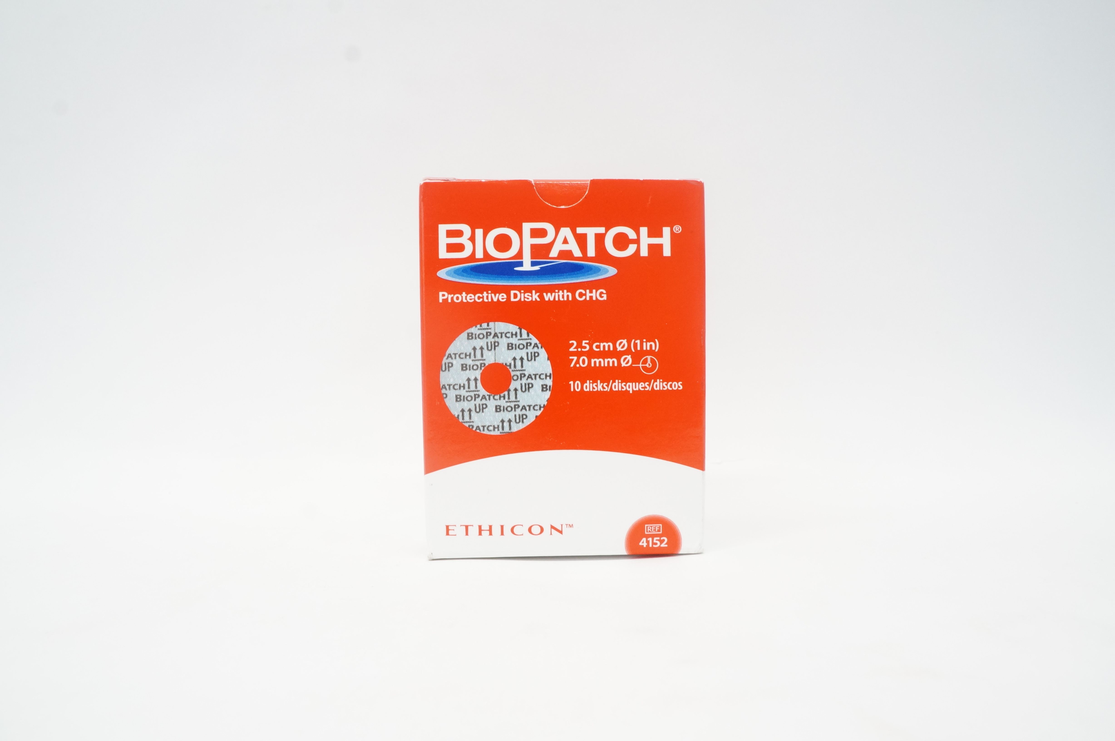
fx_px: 835
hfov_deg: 67.4
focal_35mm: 27
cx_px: 558
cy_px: 370
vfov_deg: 47.8
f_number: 10
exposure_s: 1/20
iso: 800
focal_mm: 18
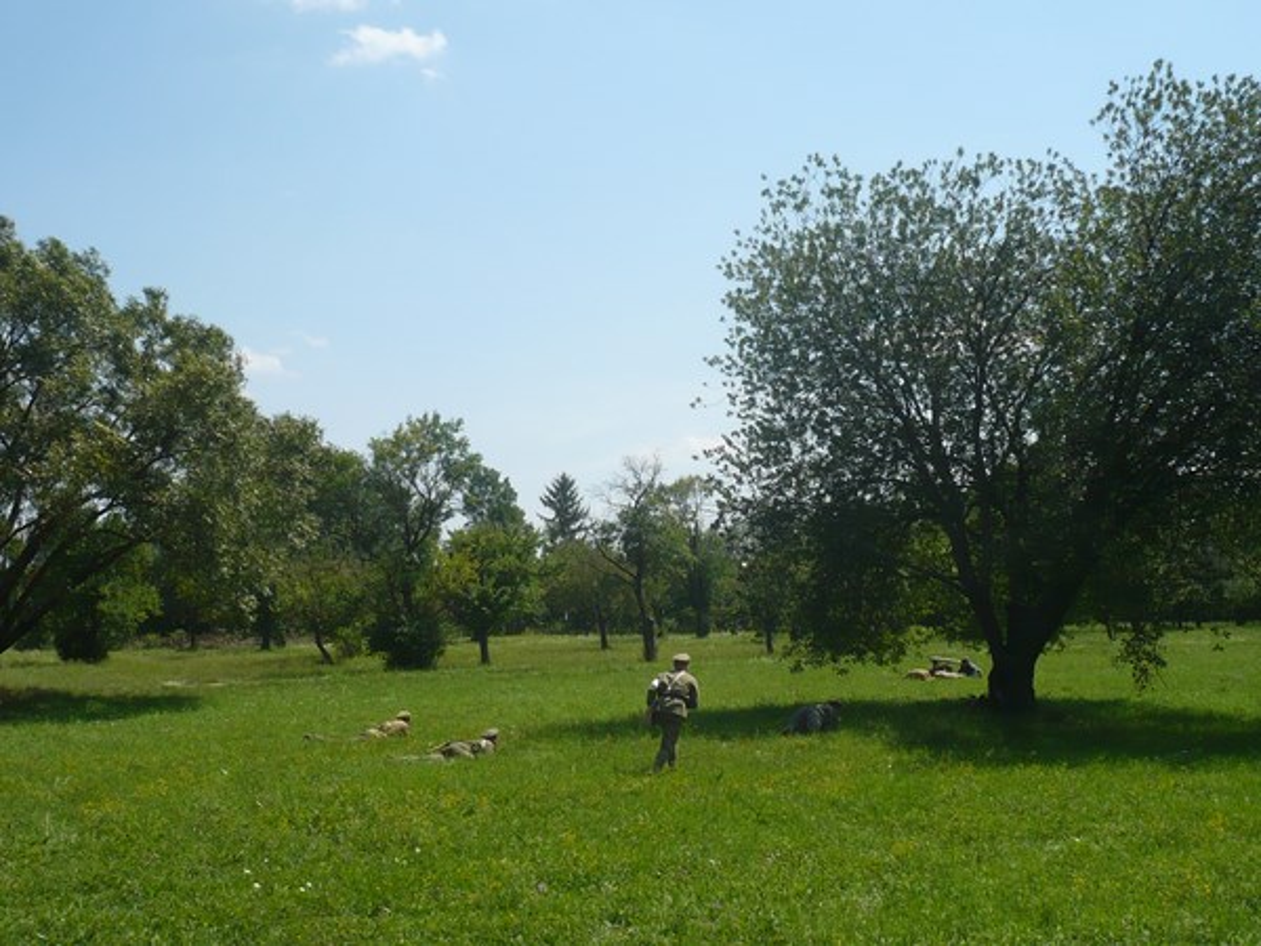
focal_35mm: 45
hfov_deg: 42.1
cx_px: 630
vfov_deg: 32.2
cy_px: 473
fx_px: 1639
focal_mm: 5.8
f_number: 8
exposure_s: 1/320
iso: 100
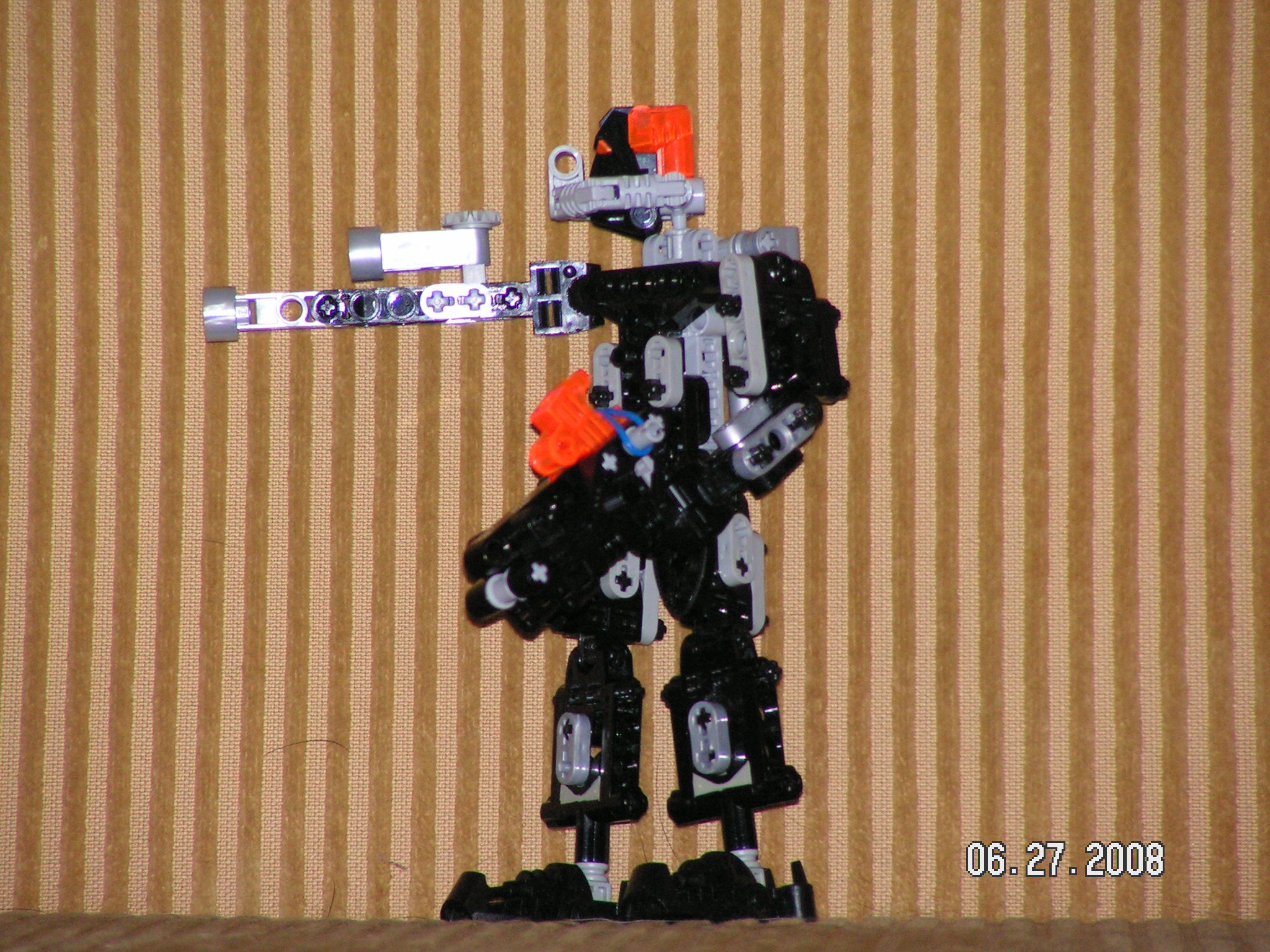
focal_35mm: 266
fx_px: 9759
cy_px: 476
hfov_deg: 7.4
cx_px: 635
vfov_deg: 5.6
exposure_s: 1/250
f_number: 3.2
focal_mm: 44.4
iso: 200
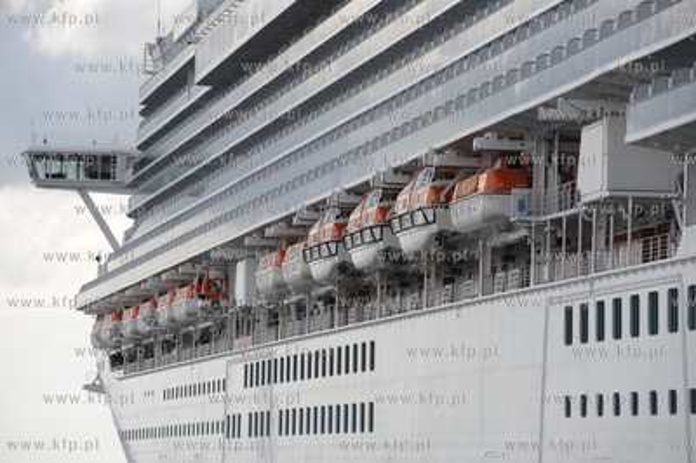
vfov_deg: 6.9
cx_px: 348
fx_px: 3863
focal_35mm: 200
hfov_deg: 10.3
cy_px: 232
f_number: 8
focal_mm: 200
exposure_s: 1/400
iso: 200
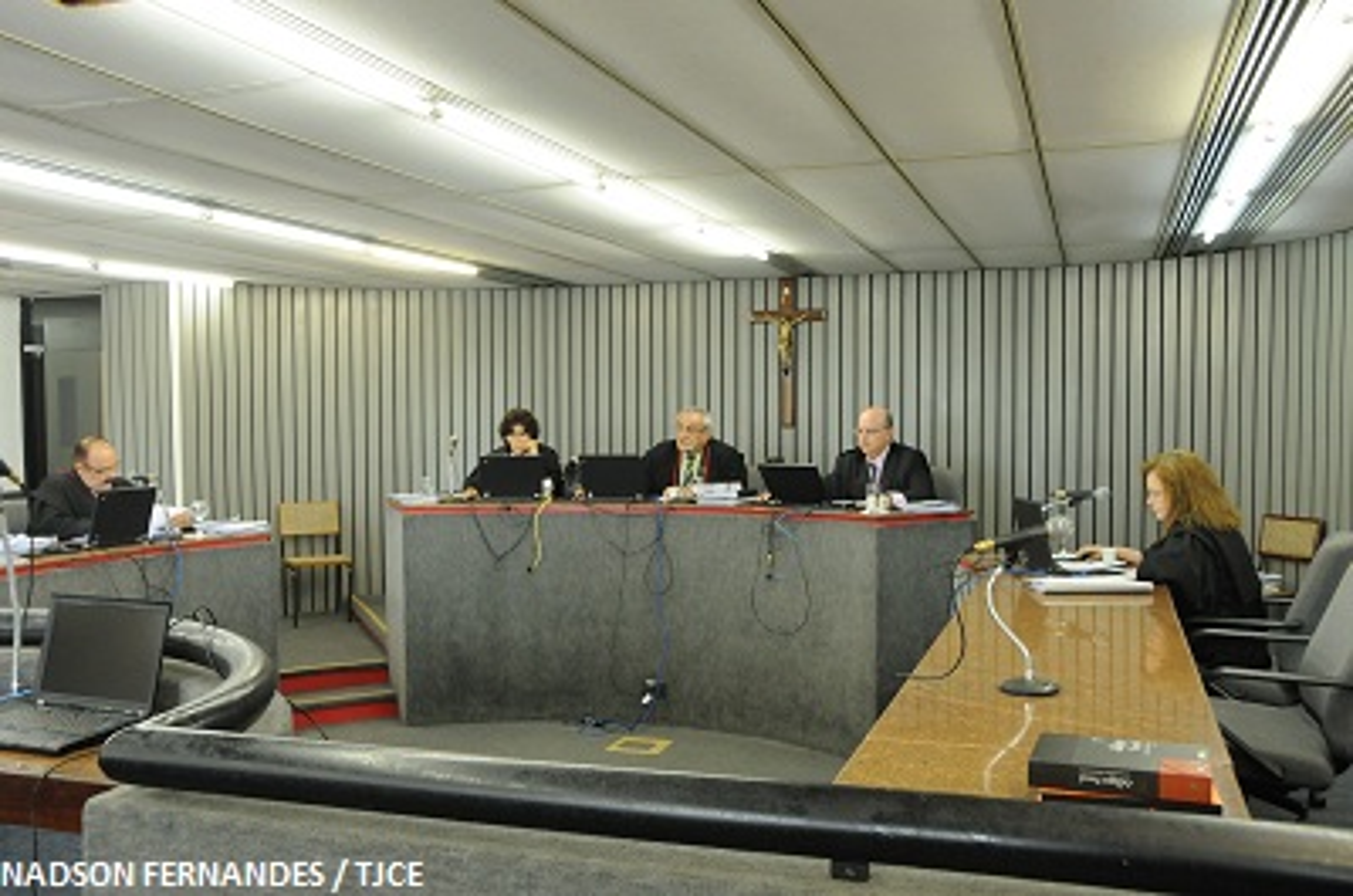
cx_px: 676
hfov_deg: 57.3
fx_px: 1238
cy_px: 448
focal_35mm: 33
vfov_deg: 39.8
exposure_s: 1/50
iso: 1600
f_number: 5
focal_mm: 22
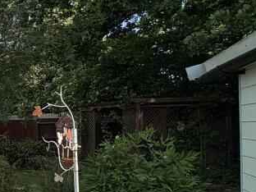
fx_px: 340
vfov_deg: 31.2
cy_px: 130
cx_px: -109
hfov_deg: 29.2
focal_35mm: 46
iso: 40
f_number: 2.2
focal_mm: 2.22
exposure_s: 1/932
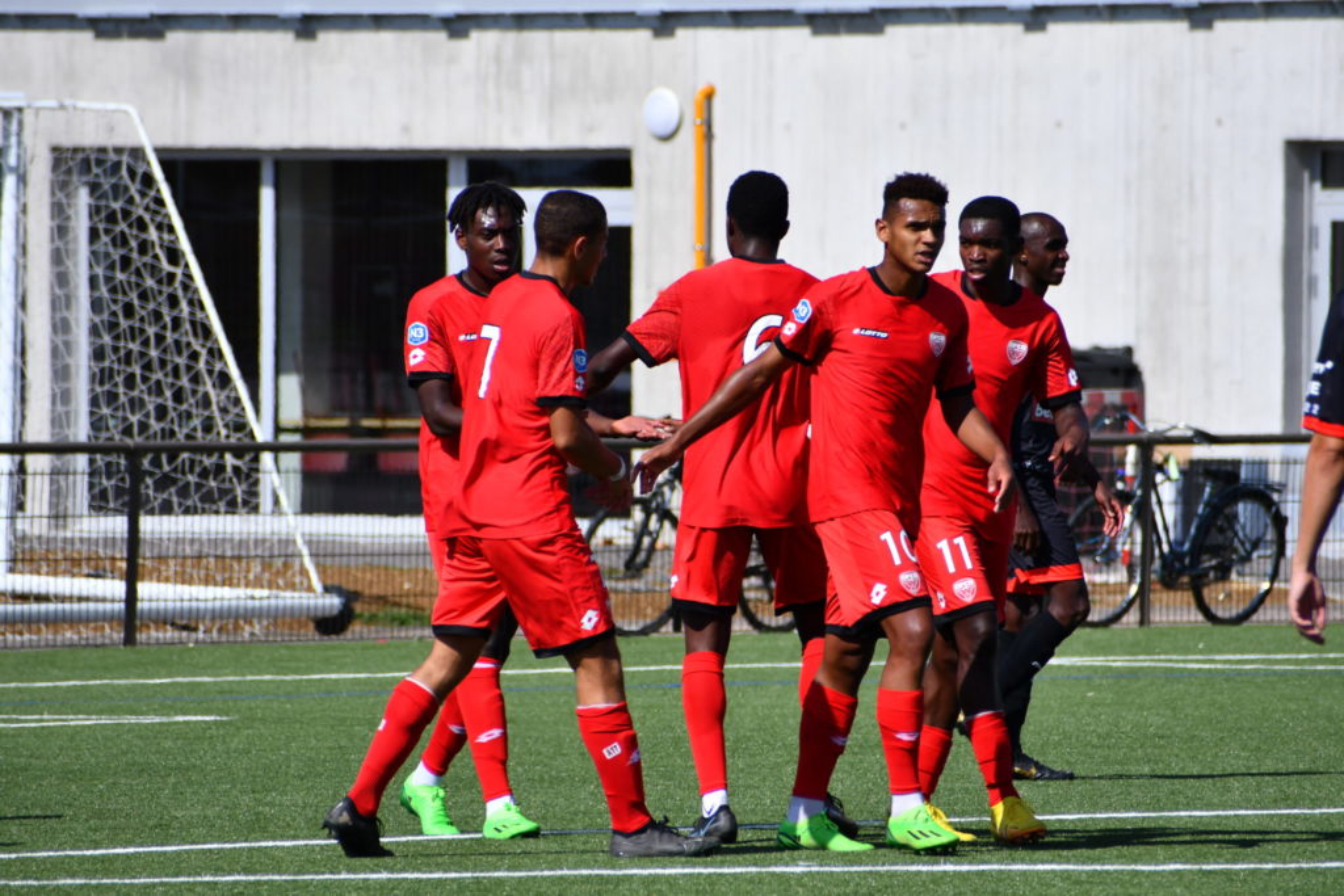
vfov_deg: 3.1
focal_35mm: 450
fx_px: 16801
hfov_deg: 4.6
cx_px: 672
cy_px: 448
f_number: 8
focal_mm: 300
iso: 400
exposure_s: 1/2000
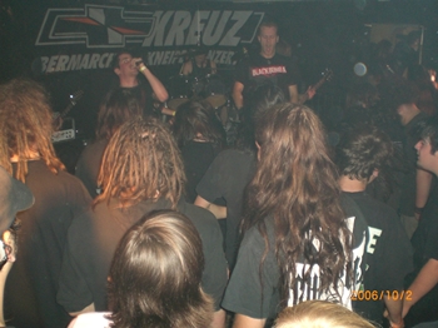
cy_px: 164
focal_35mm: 38
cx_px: 219
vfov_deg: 37.7
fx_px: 480
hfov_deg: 49.0
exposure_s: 1/30
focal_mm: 6.3
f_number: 3.1
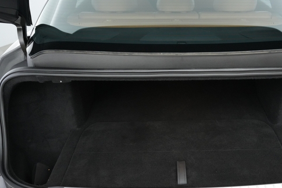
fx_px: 258
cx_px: 177
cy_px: 112
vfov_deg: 39.8
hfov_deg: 56.5
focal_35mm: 33
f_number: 2.8
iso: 5000
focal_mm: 25
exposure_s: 1/160
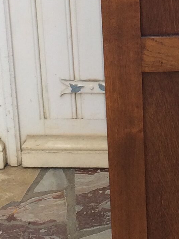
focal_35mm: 134
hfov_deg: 10.7
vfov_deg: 14.4
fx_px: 923
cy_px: -15
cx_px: 255
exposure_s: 1/100
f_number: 2.2
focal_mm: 4.15
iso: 32
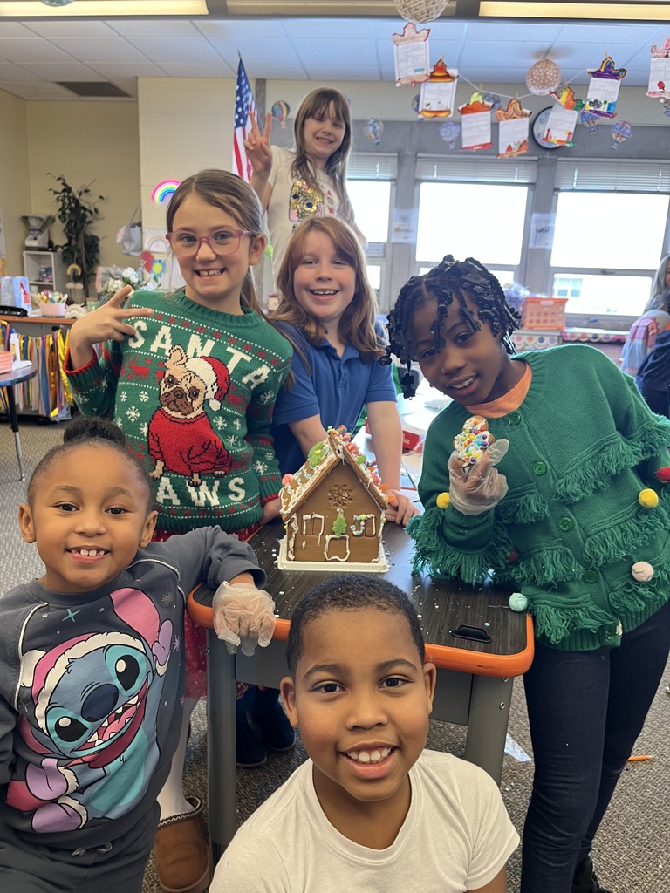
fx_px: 671
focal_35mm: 26
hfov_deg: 53.1
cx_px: 335
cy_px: 446
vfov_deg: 67.3
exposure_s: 1/60
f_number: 1.6
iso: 125
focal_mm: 5.1
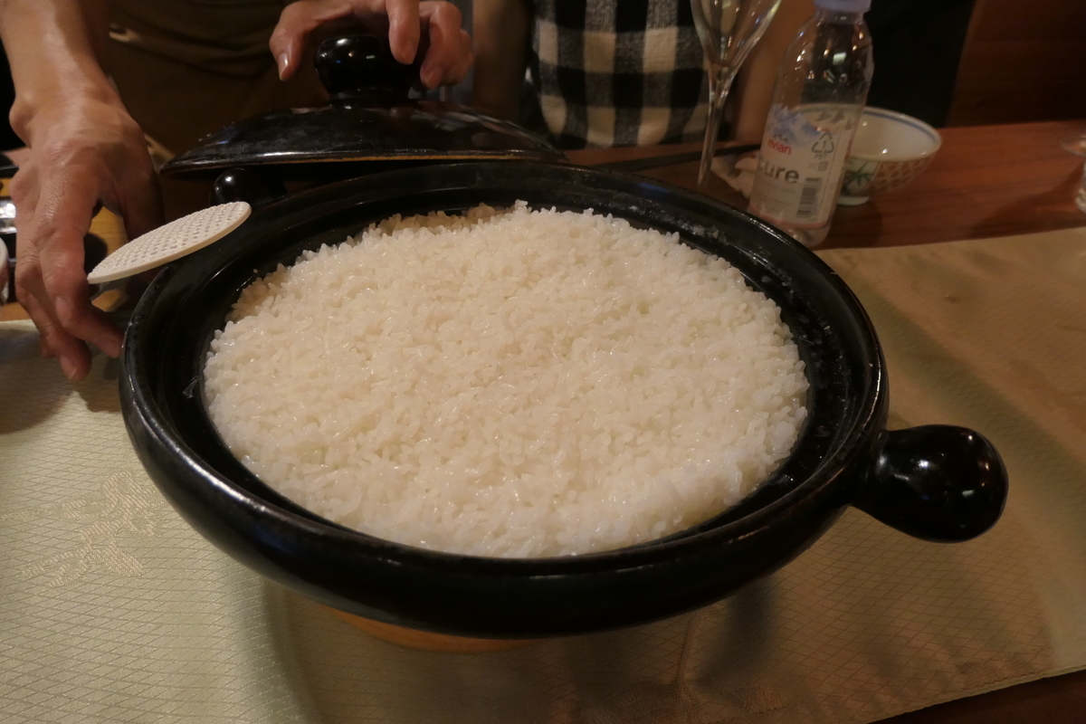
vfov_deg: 53.1
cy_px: 362
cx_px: 543
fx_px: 724
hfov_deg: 73.7
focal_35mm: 24
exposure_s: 1/60
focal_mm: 8.8
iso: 1000
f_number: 3.3
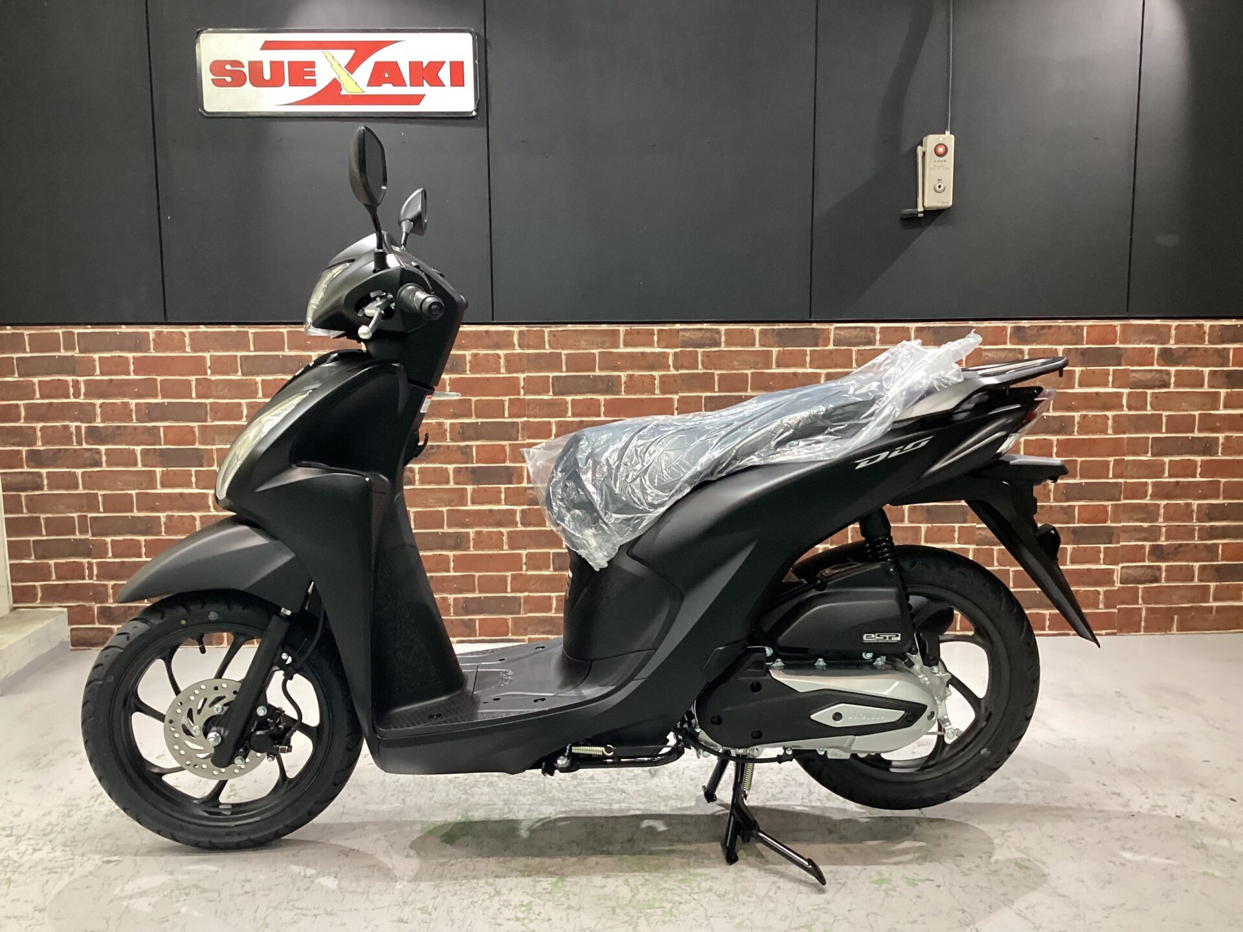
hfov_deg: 58.4
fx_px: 1113
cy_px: 466
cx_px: 622
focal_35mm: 31
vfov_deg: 45.4
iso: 250
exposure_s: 1/40
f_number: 2.4
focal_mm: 3.3
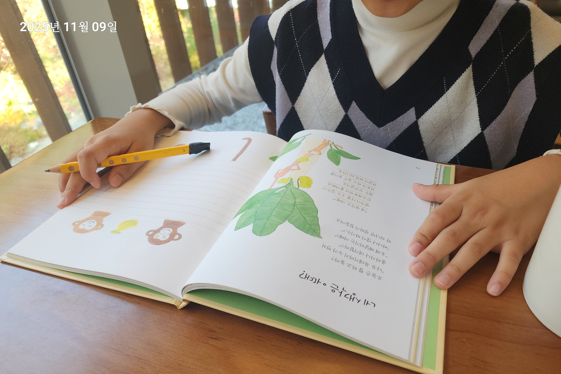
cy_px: 211
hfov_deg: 71.5
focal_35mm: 25
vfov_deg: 51.2
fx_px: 390
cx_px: 285
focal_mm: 6.4
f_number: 1.8
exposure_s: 1/120
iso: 64
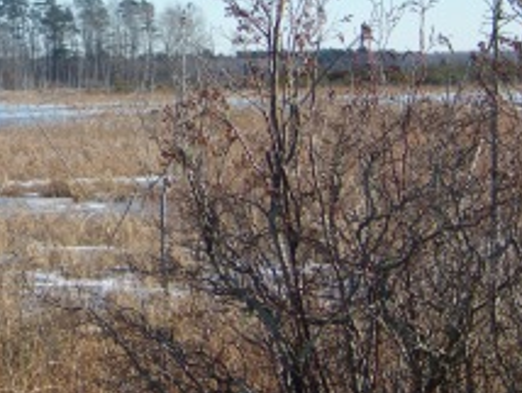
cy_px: 40
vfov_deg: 9.1
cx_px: 54
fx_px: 2446
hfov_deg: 12.1
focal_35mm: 162
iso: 65
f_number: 3.2
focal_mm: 14.6
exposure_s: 1/640
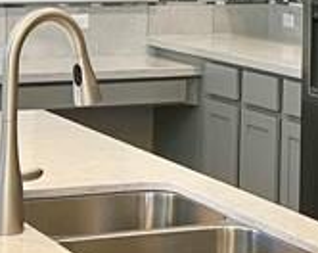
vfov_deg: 9.7
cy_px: -44
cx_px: 360
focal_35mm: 157
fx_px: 1474
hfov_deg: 12.1
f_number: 1.5
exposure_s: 1/60
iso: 125
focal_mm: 5.7
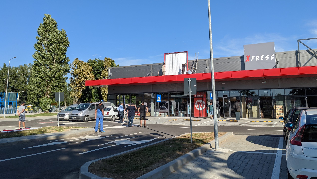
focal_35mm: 30
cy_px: 61
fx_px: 252
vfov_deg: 38.6
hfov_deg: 64.3
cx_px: 158
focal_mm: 4.38
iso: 64
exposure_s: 1/4695
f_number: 1.73
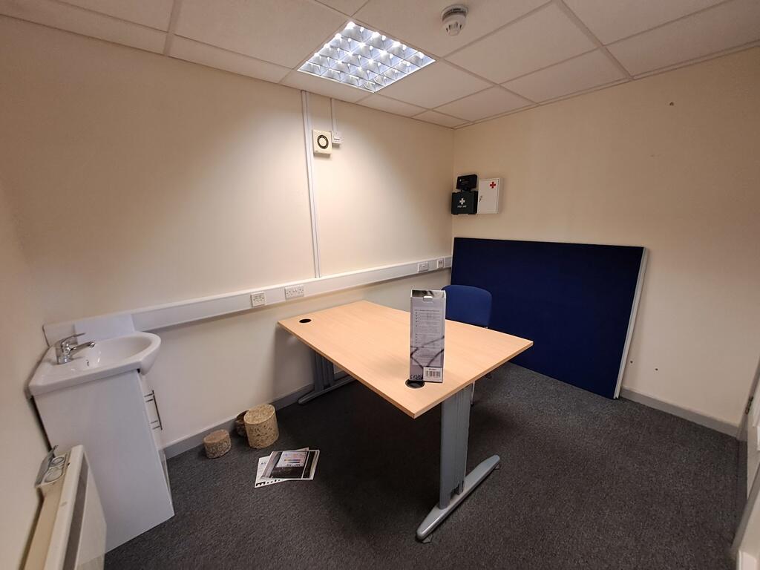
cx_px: 380
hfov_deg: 106.2
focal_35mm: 13
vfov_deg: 89.9
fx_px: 285
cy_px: 285
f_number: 2.2
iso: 200
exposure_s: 1/33
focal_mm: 1.42
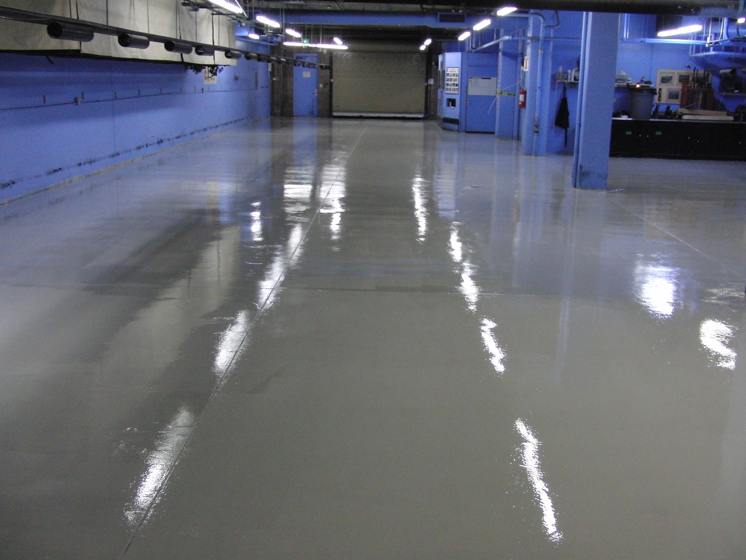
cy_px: 280
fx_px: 797
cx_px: 373
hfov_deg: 50.1
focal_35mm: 37
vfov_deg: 38.7
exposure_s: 1/40
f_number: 3.6
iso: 400
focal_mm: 6.42
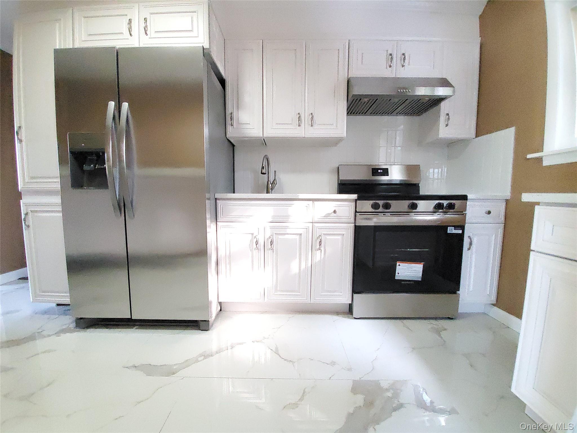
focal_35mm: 13
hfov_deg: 106.2
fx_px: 217
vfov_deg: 89.9
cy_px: 216
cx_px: 288
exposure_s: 1/125
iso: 1600
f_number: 2.2
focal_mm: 1.8
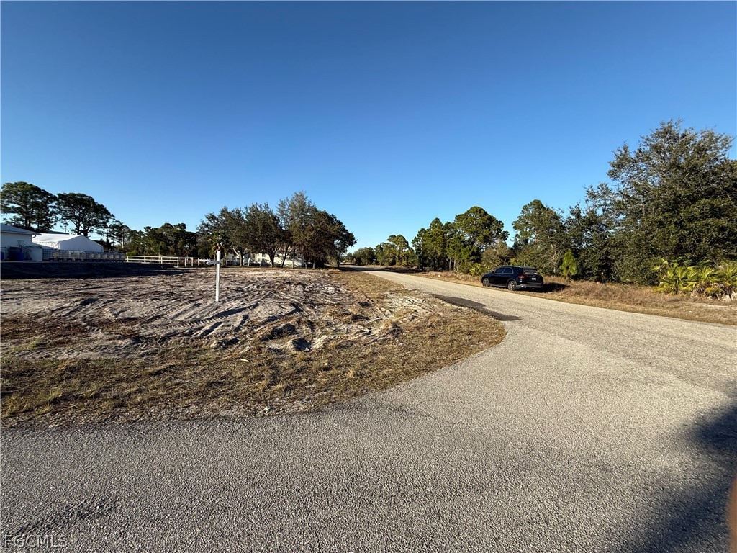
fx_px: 298
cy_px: 276
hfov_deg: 102.1
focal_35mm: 14
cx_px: 368
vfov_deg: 85.7
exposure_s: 1/1285
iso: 50
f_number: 2.2
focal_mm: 2.22
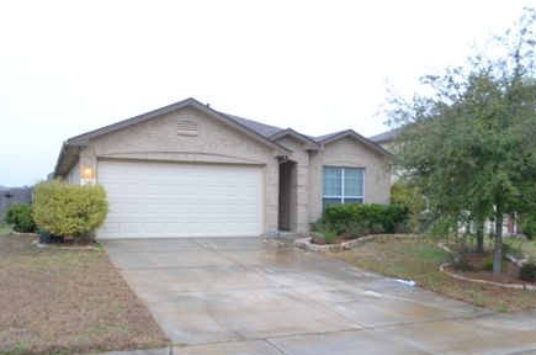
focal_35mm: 31
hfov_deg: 60.4
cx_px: 278
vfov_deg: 42.1
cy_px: 200
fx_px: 461
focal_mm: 18
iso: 640
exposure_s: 1/60
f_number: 5.6
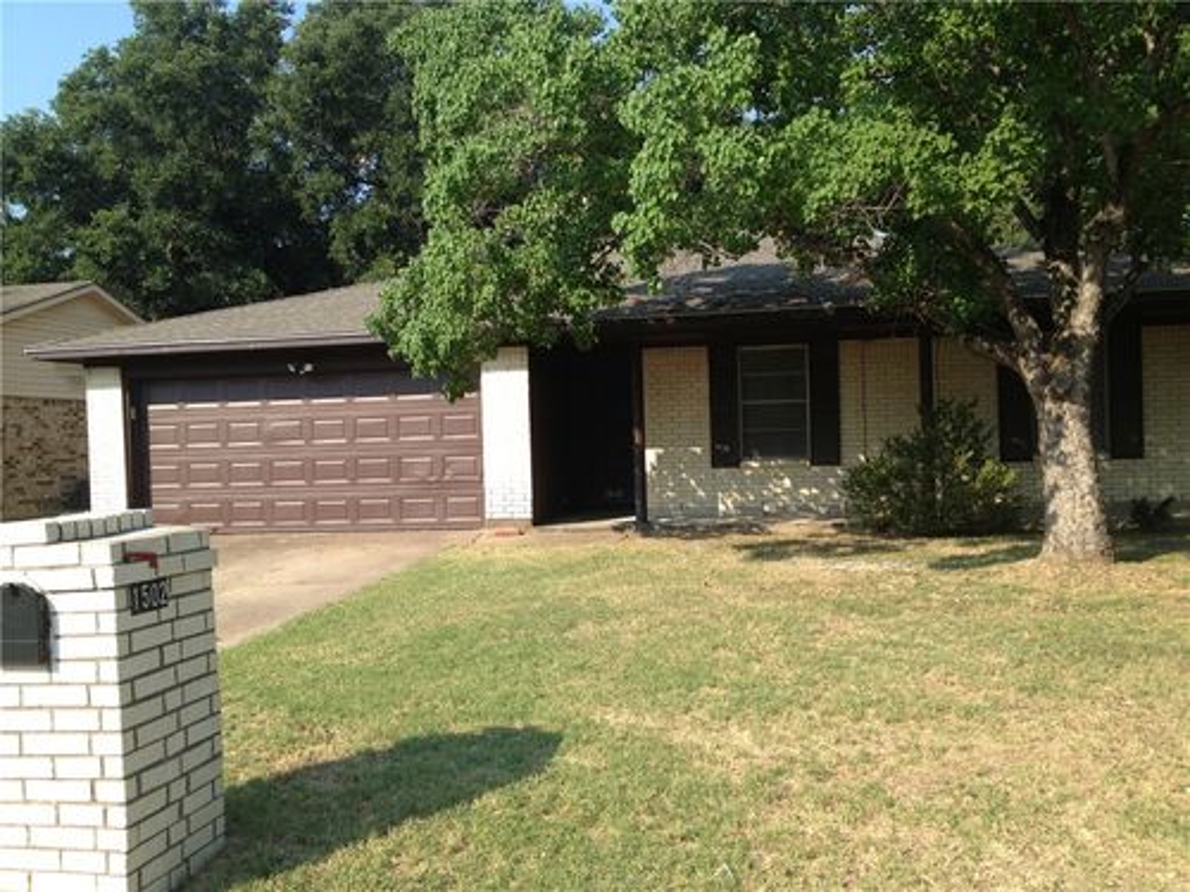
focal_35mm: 35
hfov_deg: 52.6
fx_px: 1203
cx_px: 595
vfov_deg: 40.7
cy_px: 446
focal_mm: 4.28
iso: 50
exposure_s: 1/690
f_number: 2.4
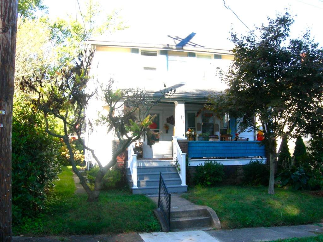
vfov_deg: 39.7
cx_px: 162
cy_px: 121
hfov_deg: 51.4
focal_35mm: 36
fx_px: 336
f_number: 4.3
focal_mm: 7.5
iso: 64
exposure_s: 1/120
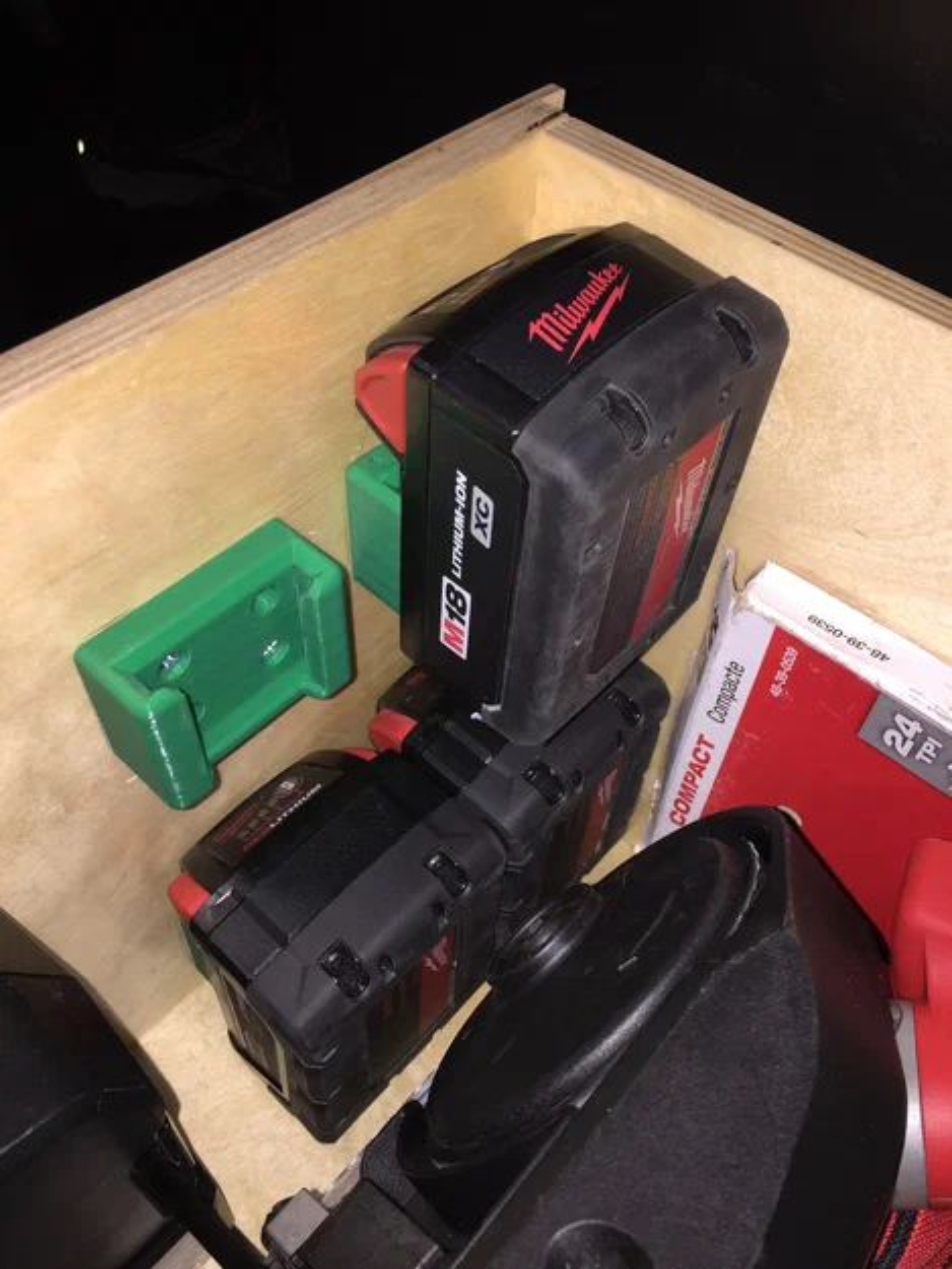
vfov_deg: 61.7
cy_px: 634
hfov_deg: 48.2
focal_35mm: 29
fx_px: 1063
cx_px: 476
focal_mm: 4.15
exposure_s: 1/29
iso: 32
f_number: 2.2
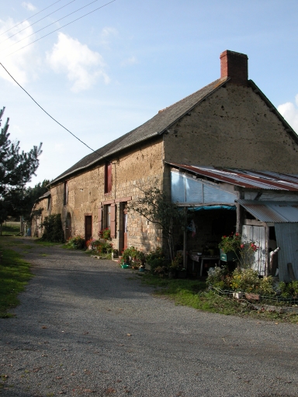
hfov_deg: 40.7
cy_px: 198
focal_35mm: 35
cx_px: 149
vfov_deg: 52.6
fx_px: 402
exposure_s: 1/260
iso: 100
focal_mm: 8.9
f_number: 5.6
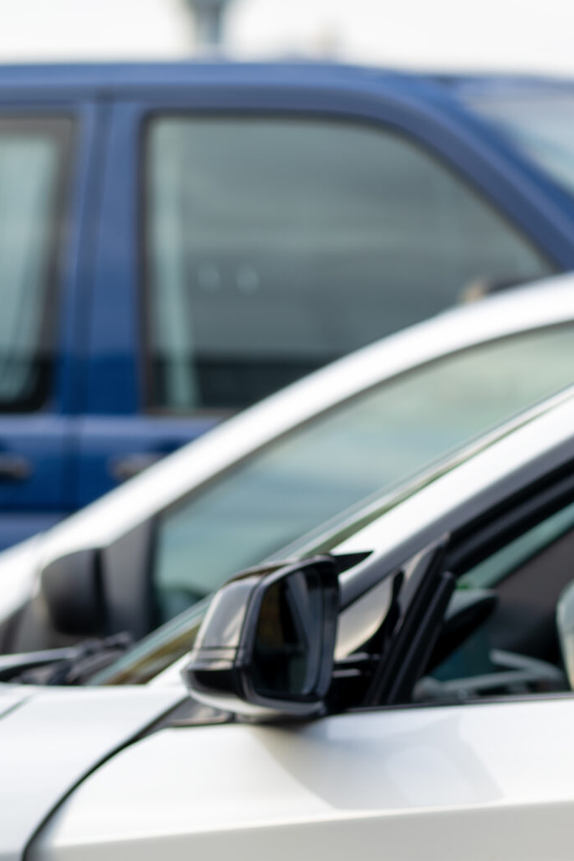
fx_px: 6194
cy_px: 310
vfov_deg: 7.9
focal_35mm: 259
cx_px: 899
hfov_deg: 5.3
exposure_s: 1/125
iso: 80
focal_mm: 105
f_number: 3.5
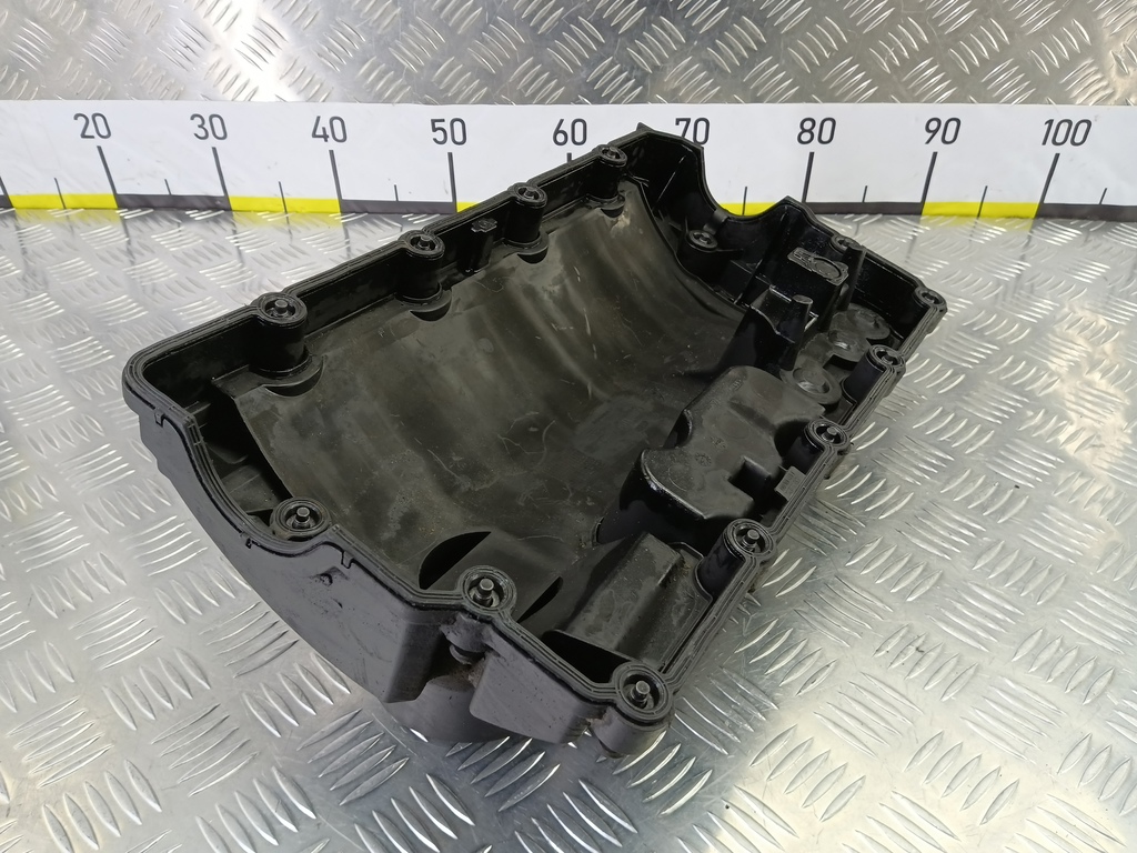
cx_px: 568
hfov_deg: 73.9
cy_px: 426
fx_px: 755
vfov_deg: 58.9
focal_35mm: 23
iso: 160
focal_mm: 4.11
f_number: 1.6
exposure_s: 1/33.3
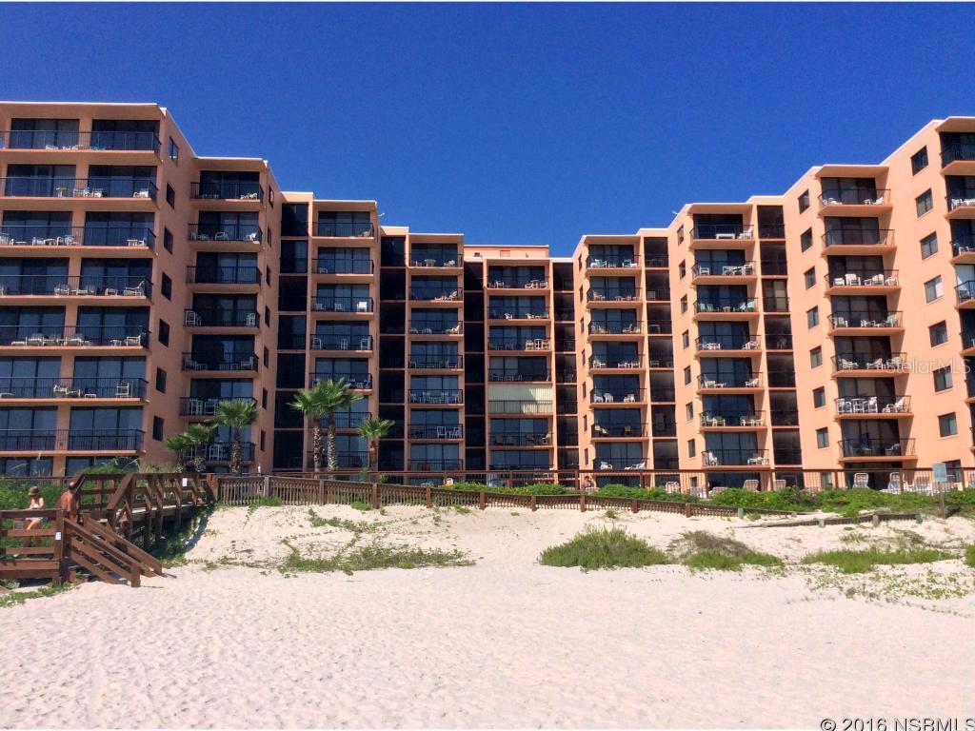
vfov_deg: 44.2
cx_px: 488
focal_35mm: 32
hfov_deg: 56.8
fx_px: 901
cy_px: 366
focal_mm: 3.3
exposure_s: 1/3012
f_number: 2.4
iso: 32
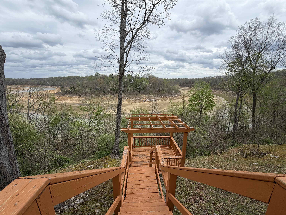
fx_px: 116
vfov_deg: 85.7
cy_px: 108
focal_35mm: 14
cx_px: 143
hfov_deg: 102.1
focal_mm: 2.22
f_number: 2.2
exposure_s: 1/770
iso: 25
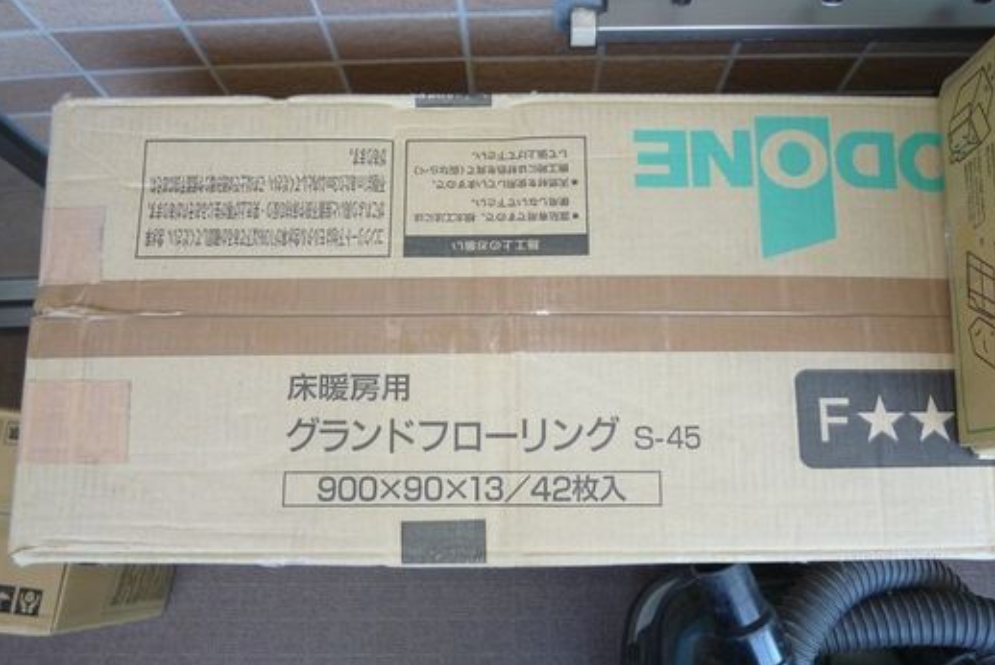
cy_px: 351
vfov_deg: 49.6
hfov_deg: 69.3
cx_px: 511
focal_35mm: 26
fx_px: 719
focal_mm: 4.3
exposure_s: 1/60
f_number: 2.5
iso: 160
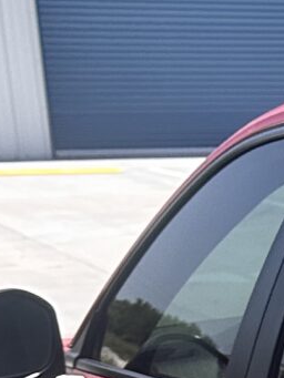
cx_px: 997
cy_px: 683
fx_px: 1968
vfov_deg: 10.3
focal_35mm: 180
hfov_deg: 7.0
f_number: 1.78
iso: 80
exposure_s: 1/3597
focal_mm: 6.86
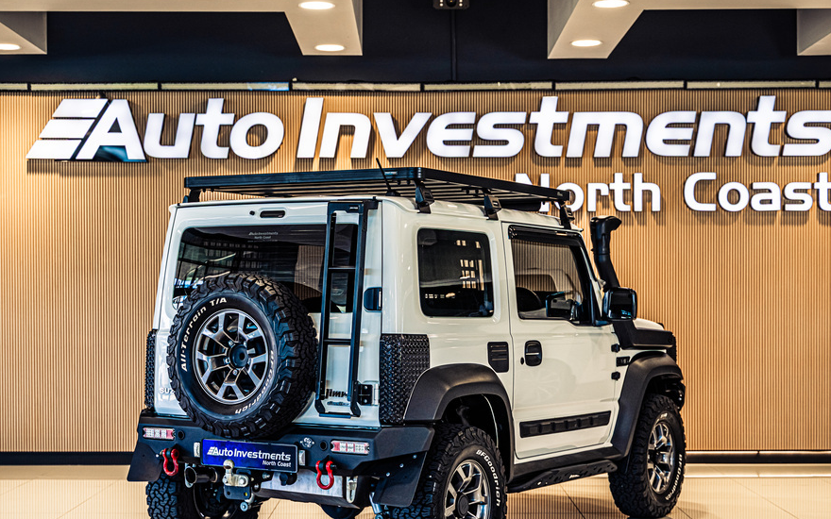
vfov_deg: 20.3
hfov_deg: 32.0
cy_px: 317
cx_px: 403
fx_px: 1449
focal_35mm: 64
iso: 500
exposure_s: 1/125
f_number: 4
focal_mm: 54
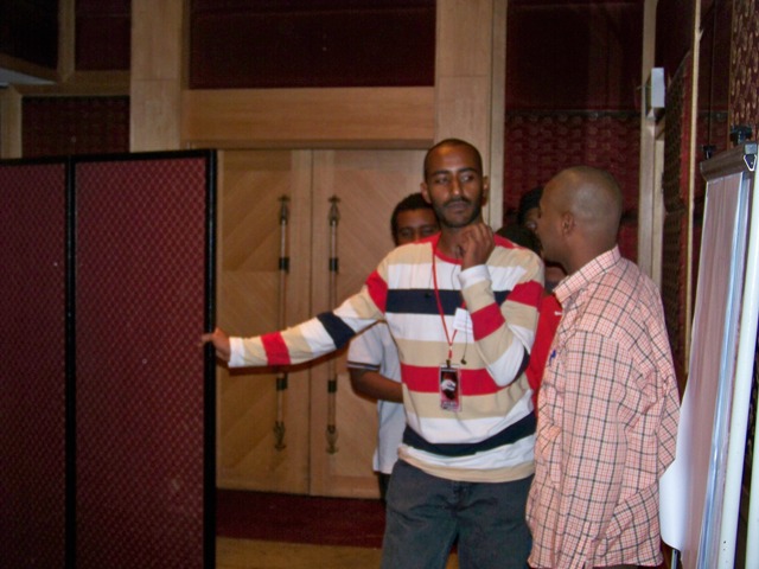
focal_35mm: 46
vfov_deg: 31.5
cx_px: 380
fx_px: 1009
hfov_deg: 41.2
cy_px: 284
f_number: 3.2
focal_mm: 9.36
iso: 200
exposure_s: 1/30
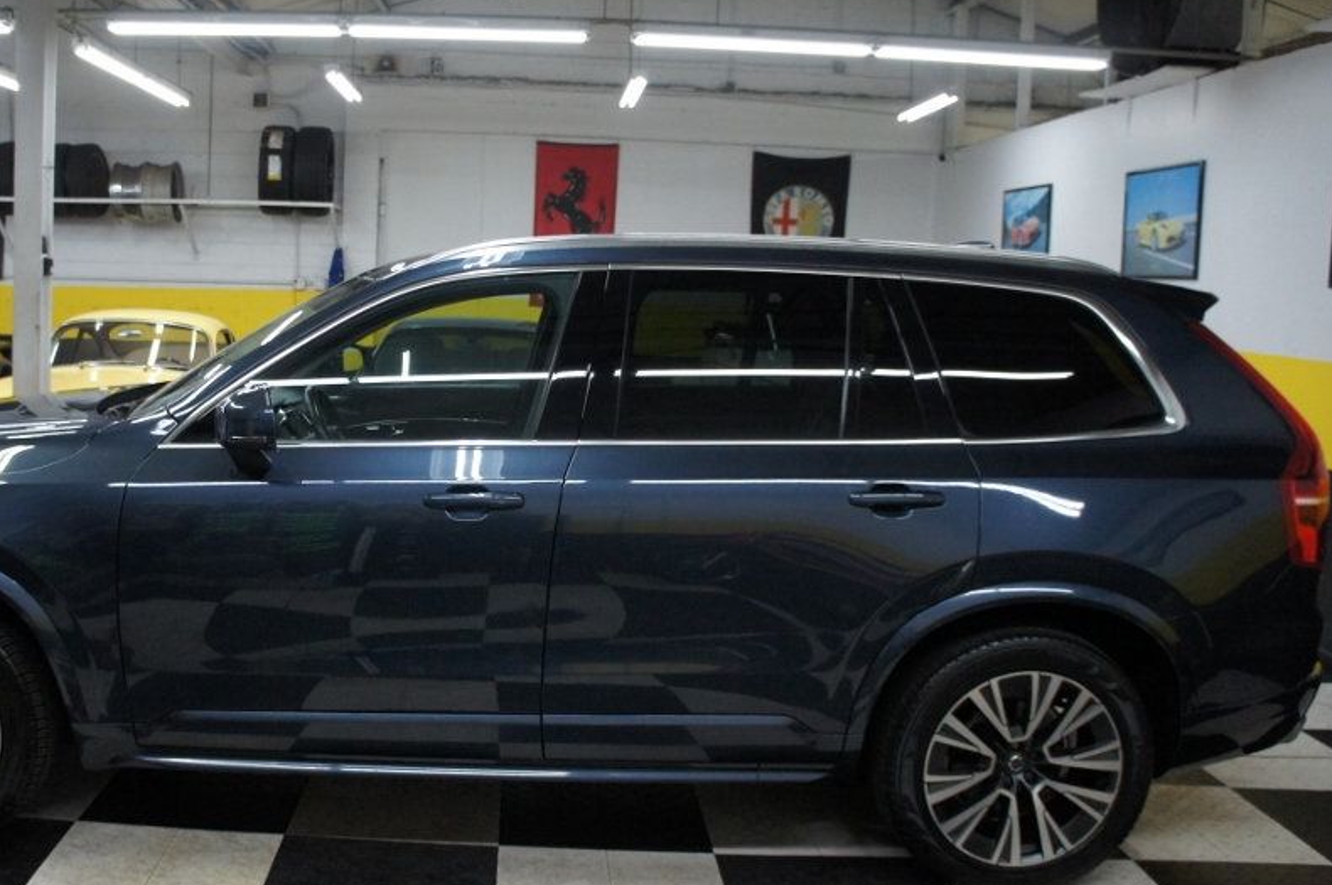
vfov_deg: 37.8
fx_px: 1294
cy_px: 444
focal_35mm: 35
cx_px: 499
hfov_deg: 53.9
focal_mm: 18
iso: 1600
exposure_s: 1/160
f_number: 3.5
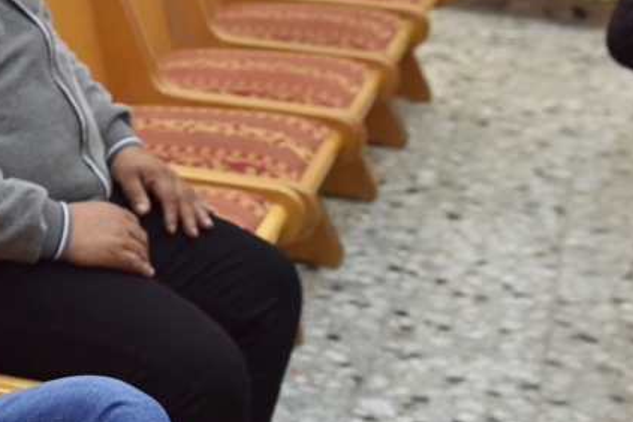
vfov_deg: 11.3
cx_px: -69
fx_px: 2127
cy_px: 67
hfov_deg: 16.4
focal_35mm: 121
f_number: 6.3
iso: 2500
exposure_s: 1/160
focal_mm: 50
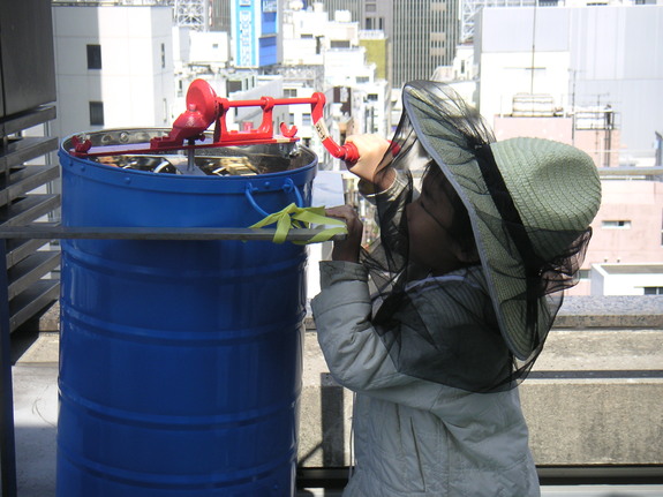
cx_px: 332
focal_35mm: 73
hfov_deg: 26.7
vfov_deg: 20.2
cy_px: 248
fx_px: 1398
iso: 50
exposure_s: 1/350
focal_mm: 11.3
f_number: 3.2
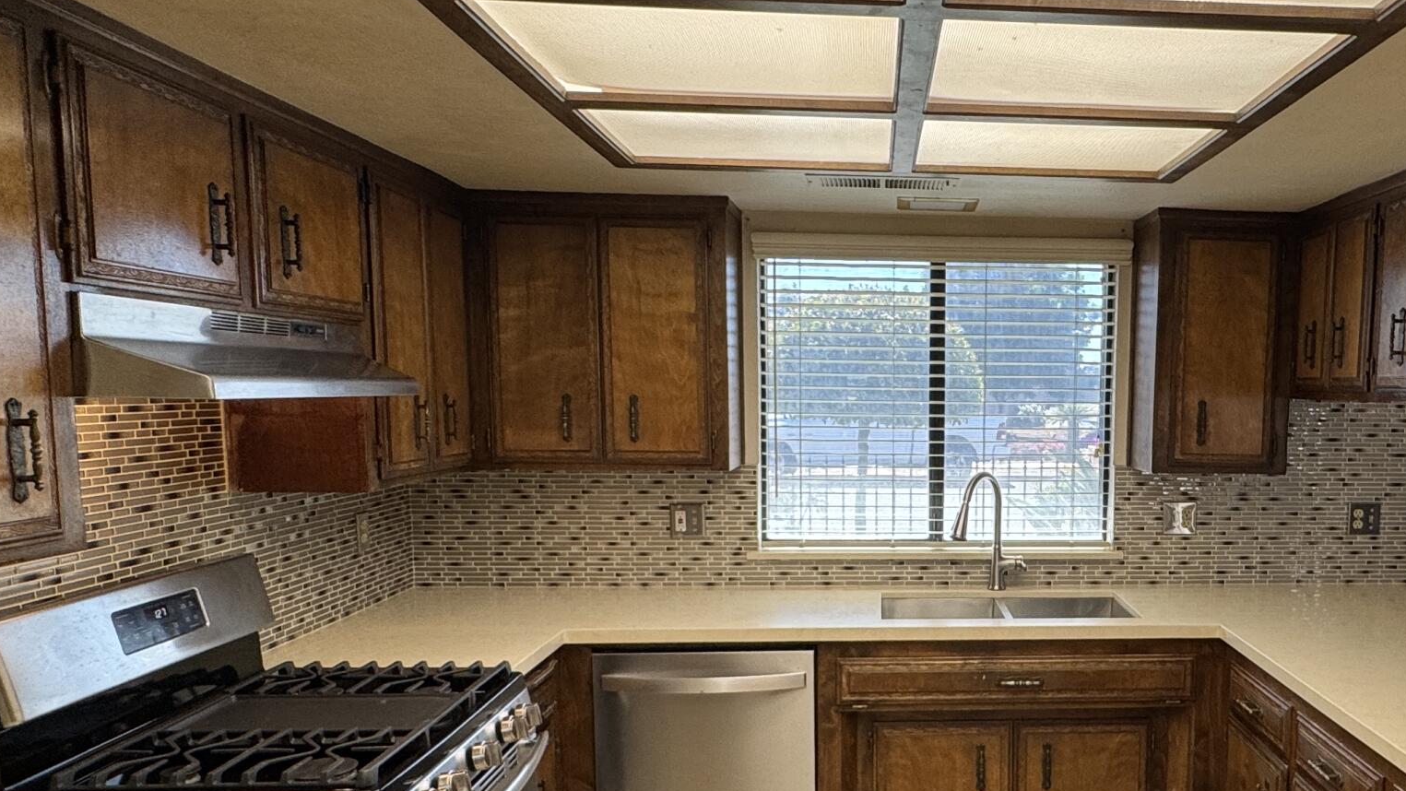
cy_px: 513
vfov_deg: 38.6
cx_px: 973
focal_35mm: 30
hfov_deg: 62.2
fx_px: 1119
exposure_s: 1/120
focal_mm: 2.22
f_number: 2.2
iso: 125
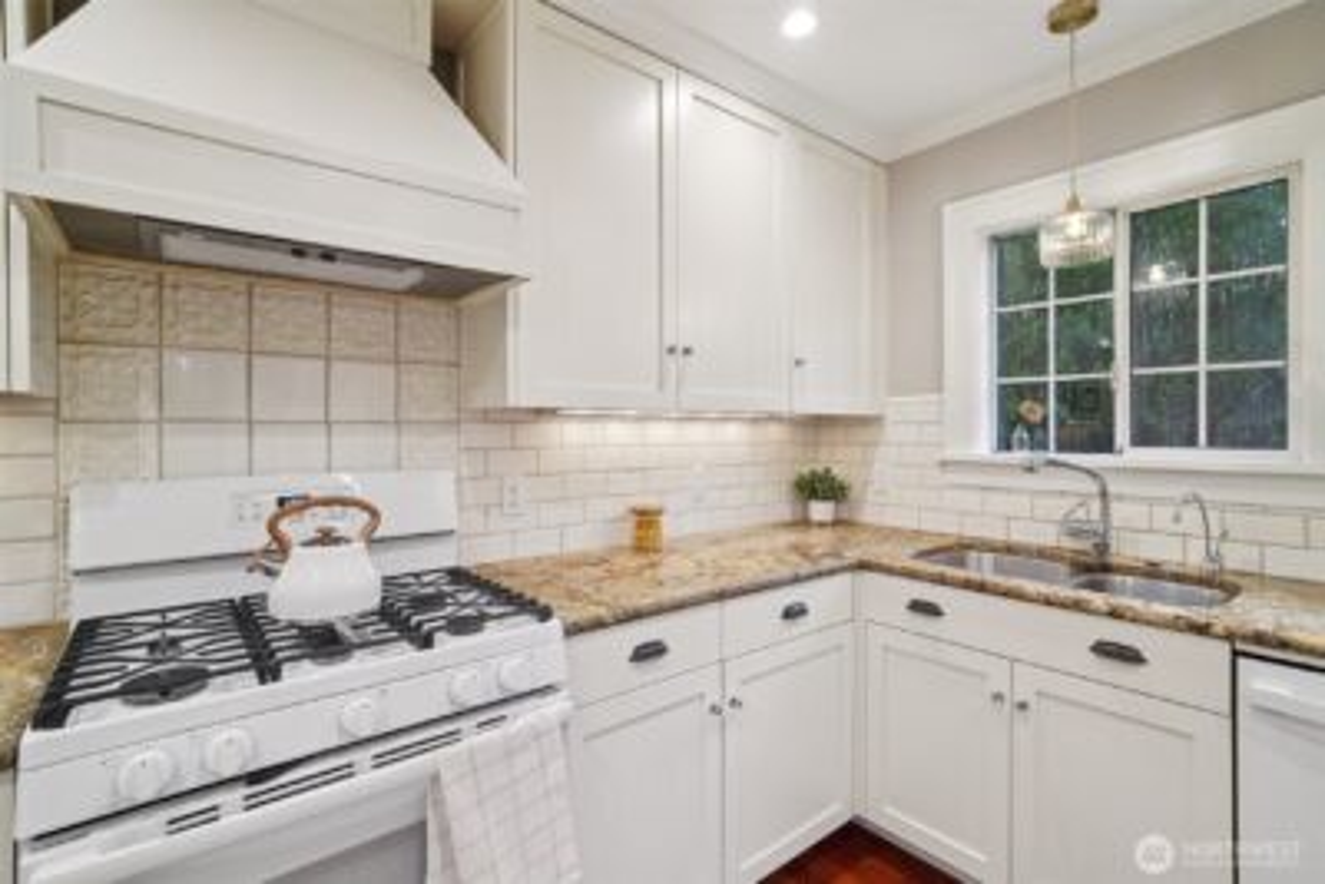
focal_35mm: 16
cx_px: 662
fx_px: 589
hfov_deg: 96.7
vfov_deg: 73.8
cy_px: 442
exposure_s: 1/50
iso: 1600
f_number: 8
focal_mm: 16
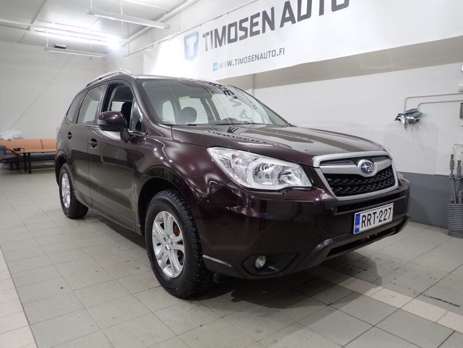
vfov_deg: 54.9
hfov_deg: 69.4
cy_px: 174
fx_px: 334
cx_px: 232
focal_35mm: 25
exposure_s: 1/60
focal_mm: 4.5
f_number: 2
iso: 200
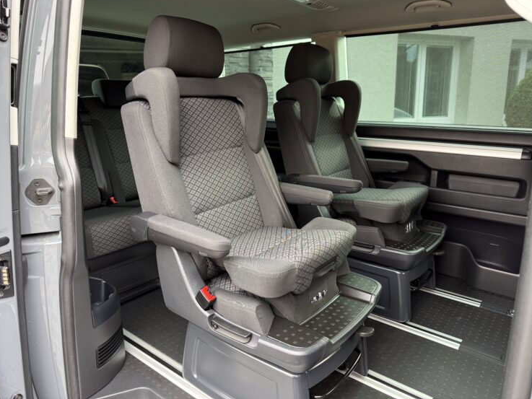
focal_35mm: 25
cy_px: 192
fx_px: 384
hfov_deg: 69.4
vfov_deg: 54.9
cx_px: 271
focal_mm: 6.76
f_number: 1.78
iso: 200
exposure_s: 1/121
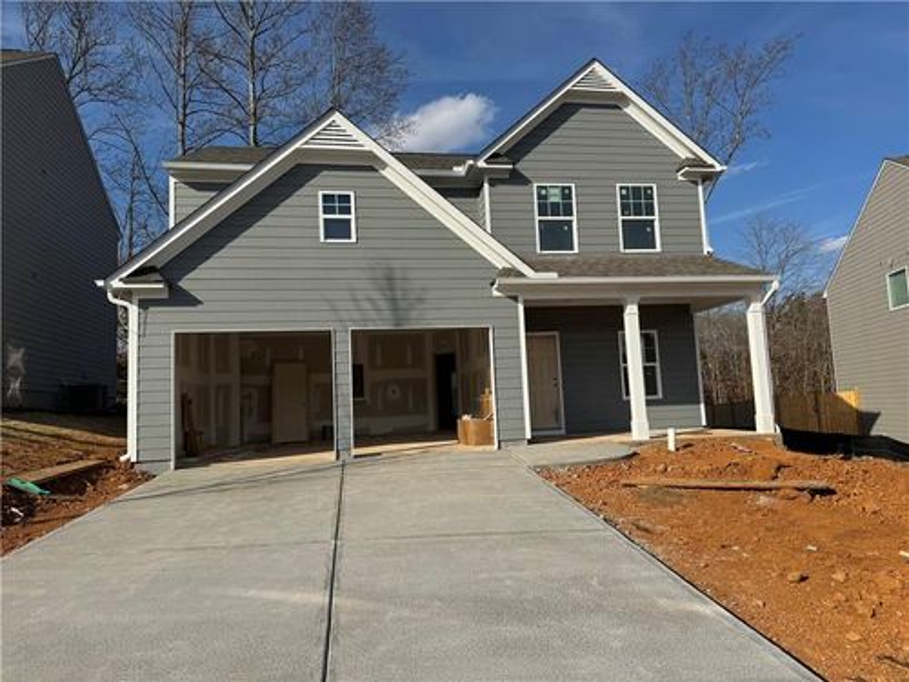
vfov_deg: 56.8
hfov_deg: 71.6
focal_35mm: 24
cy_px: 341
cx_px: 454
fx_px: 630
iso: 80
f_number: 1.78
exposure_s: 1/6410
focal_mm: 6.76
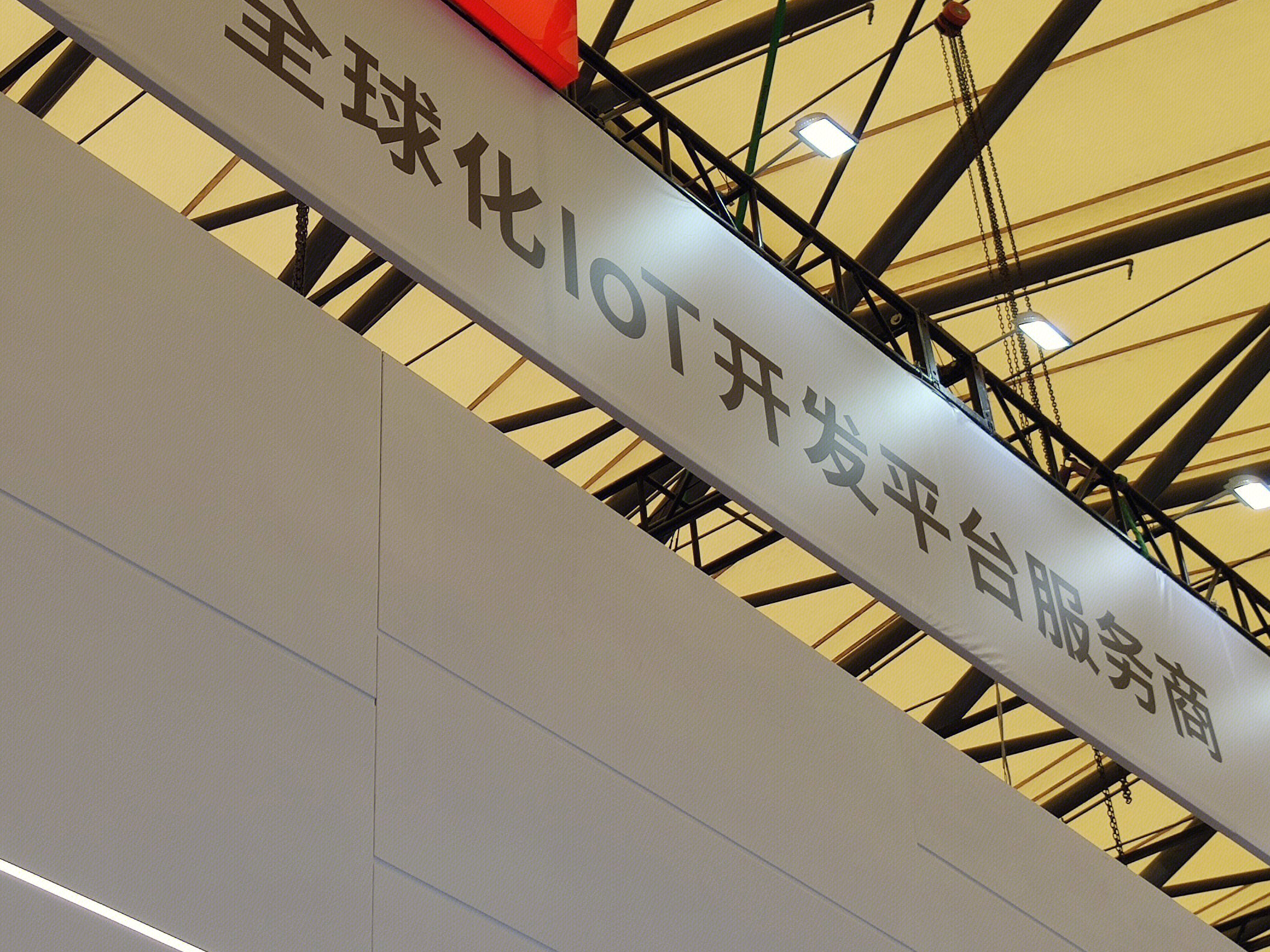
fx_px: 2164
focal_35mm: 59
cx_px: 343
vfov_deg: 24.8
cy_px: 407
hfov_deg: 32.2
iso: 112
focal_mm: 4.75
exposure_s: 1/323
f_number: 1.75
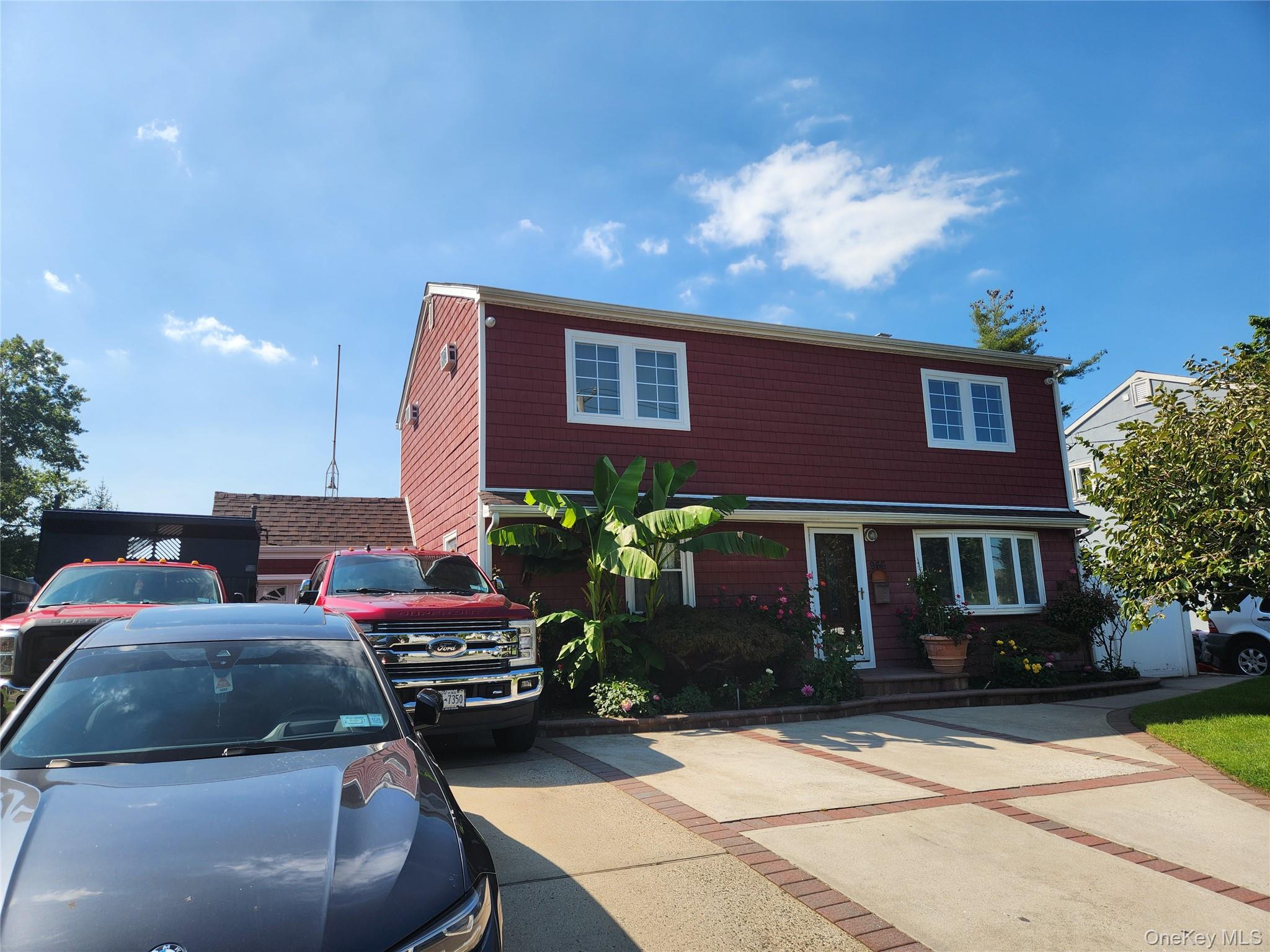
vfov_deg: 58.9
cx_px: 635
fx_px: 844
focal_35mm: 23
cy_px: 476
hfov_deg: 73.9
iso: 20
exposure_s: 1/1480
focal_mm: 5.4
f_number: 1.8
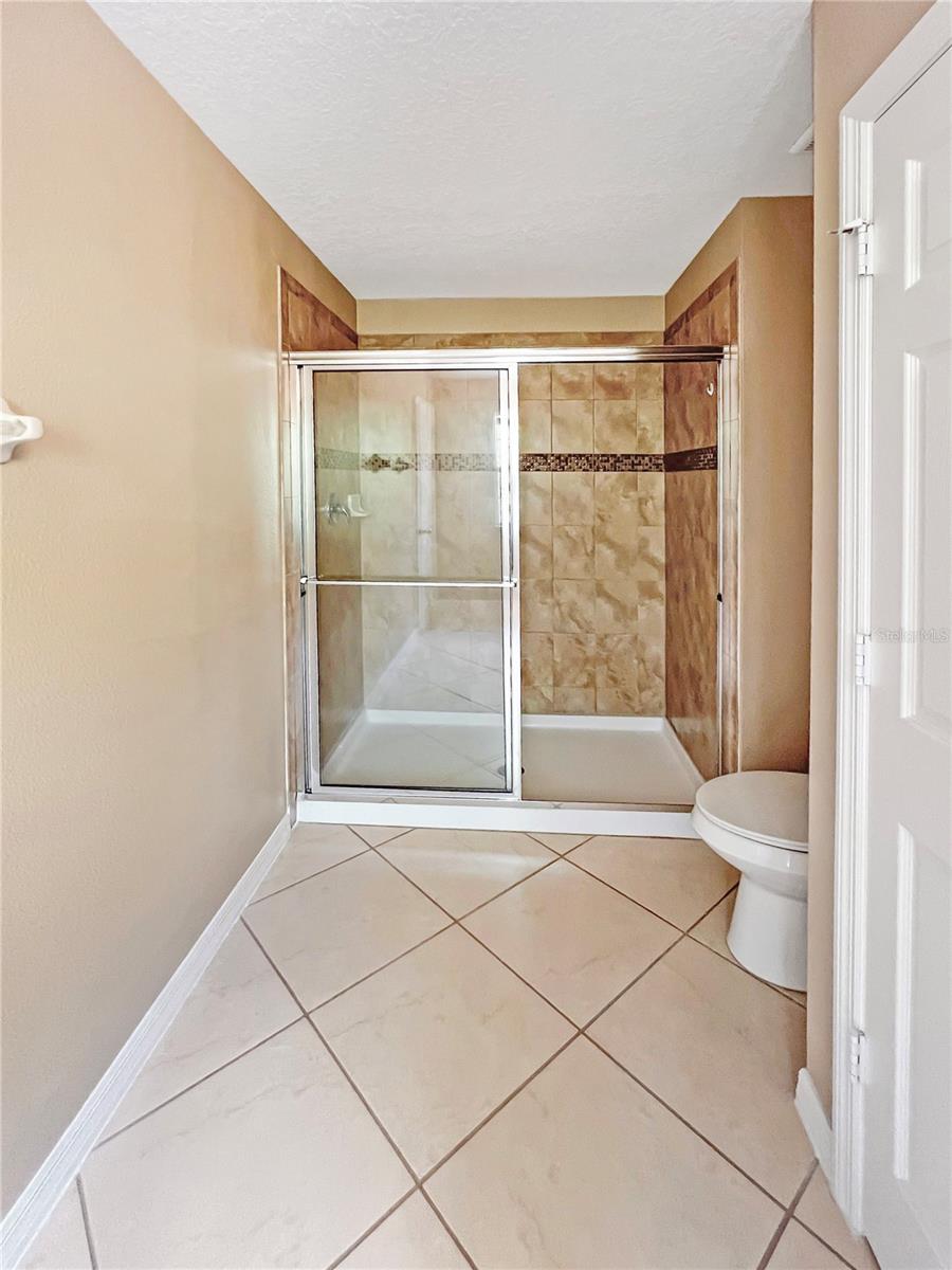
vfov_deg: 106.2
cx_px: 476
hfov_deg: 89.9
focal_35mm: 13
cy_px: 635
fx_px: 477
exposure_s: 1/60
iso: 320
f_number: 1.8
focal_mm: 1.57
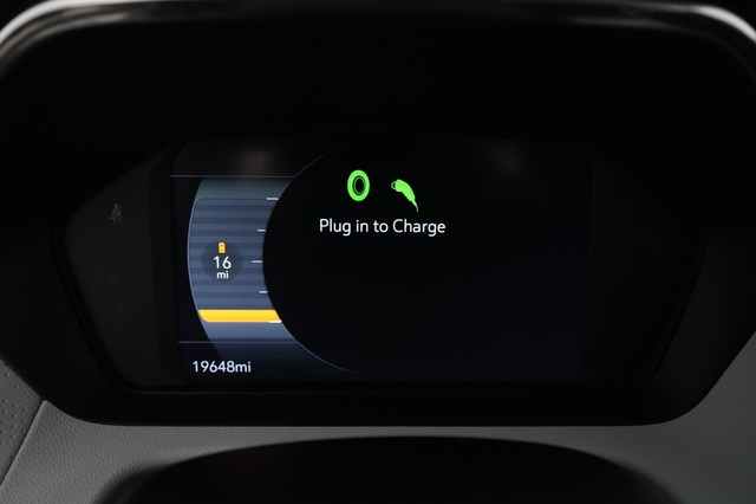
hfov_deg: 67.4
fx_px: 567
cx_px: 378
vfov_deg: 47.9
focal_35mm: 27
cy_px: 252
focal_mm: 27
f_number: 5.6
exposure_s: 1/100
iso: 5000
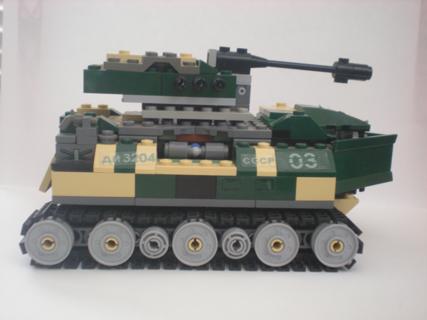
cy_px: 160
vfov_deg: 32.9
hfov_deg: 42.9
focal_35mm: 44
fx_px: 543
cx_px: 214
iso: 200
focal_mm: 7.4
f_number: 3.5
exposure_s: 1/8.9
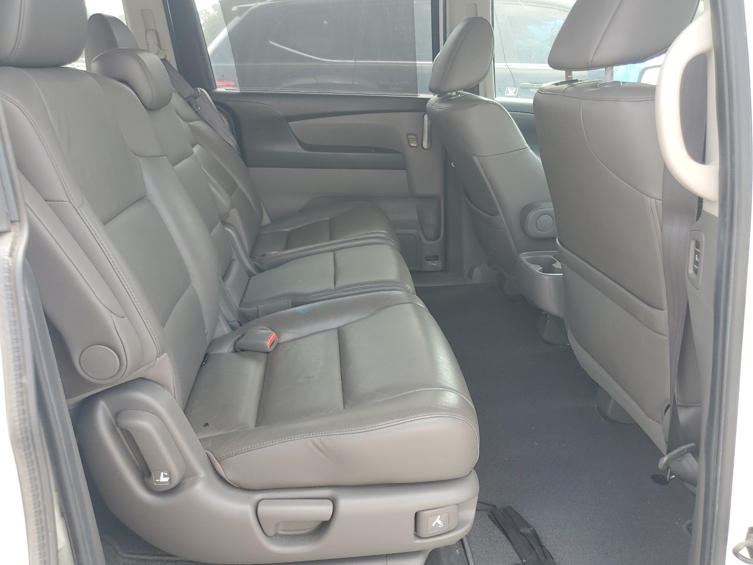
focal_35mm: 26
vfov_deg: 53.1
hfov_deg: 67.3
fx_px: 566
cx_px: 376
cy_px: 282
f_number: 1.5
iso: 50
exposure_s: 1/179
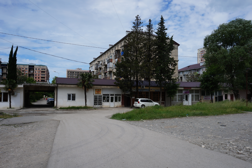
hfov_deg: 67.4
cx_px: 126
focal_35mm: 27
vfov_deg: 47.9
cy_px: 84
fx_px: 189
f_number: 16
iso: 100
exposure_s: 1/160
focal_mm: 18
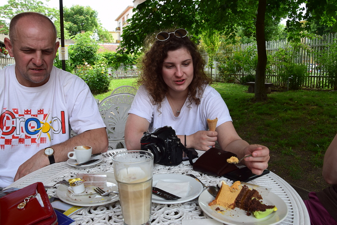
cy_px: 112
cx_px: 168
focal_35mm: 27
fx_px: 253
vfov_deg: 48.0
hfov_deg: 67.4
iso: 400
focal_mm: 18
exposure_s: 1/125
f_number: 9
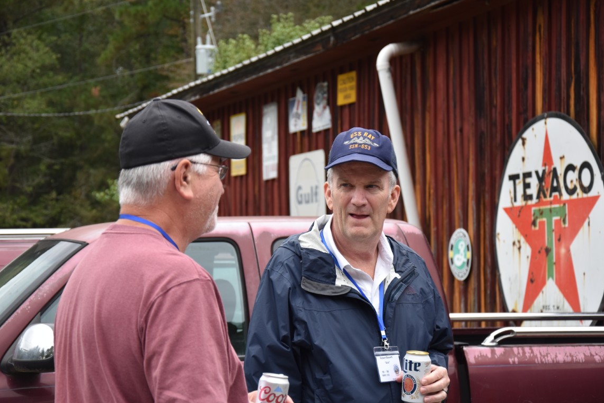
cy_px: 202
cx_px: 305
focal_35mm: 94
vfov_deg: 14.6
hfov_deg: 21.7
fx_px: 1577
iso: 400
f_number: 5.6
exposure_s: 1/500
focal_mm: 62
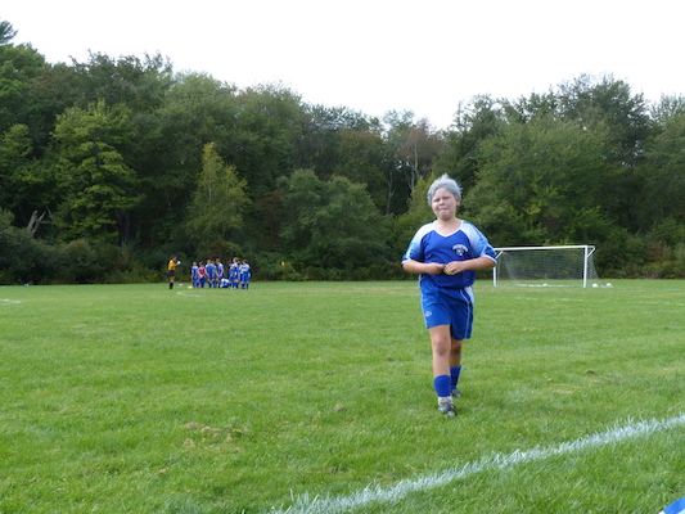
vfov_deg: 37.7
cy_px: 257
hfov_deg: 49.0
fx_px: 752
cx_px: 342
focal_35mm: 38
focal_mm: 6.8
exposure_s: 1/80
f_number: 8
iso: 100
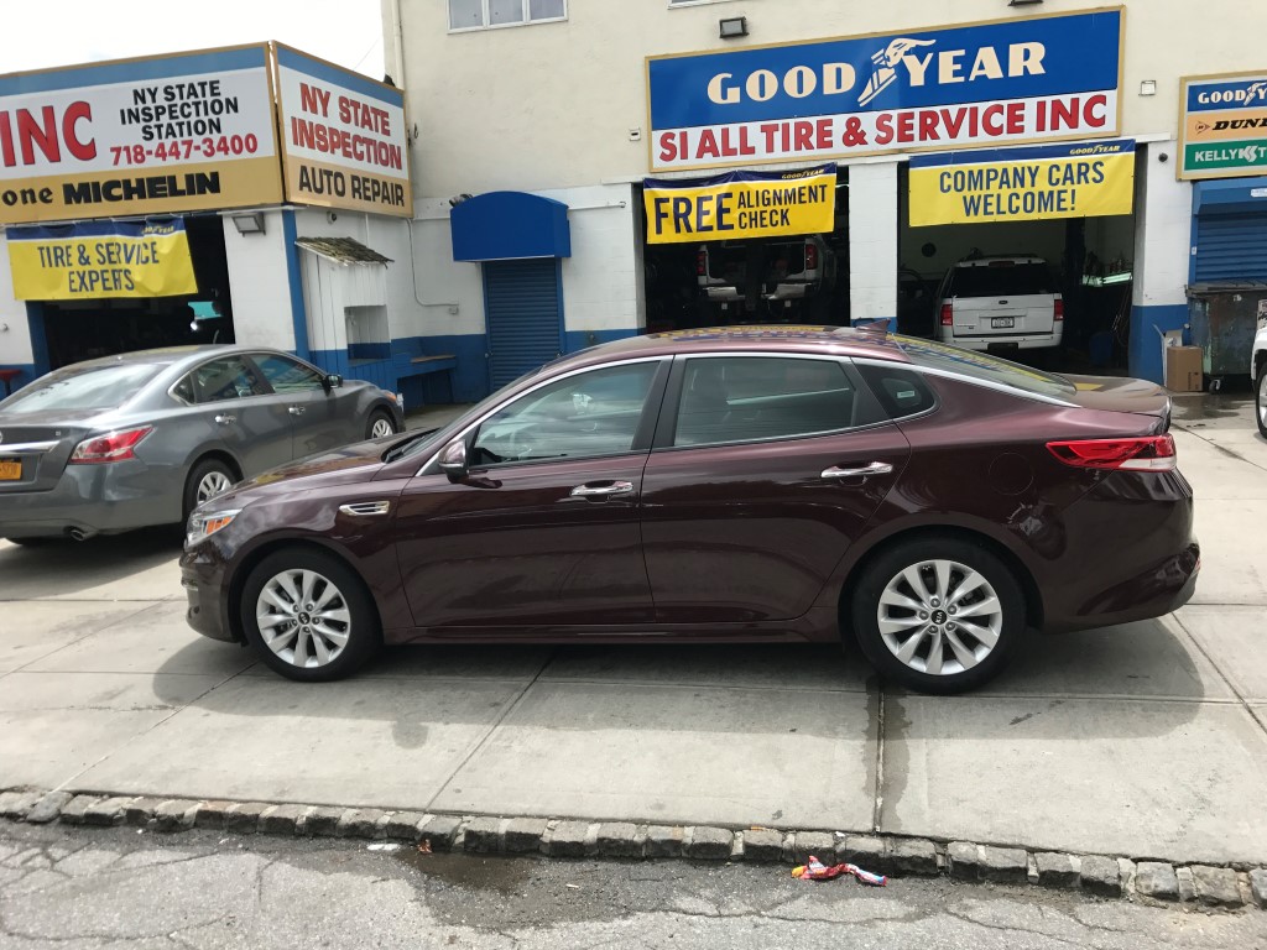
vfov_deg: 49.7
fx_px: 1025
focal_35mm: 28
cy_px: 475
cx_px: 634
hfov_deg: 63.4
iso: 20
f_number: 1.8
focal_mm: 3.99
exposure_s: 1/818
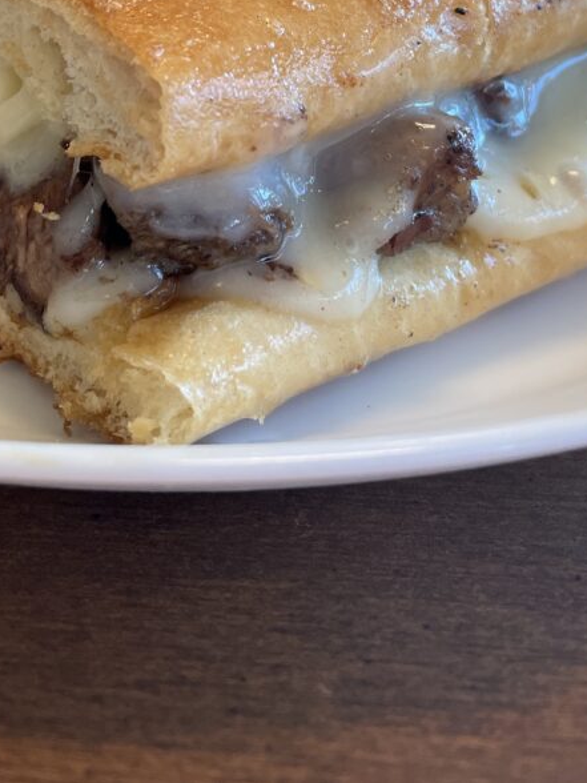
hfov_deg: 26.1
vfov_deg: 30.9
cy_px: -59
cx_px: 258
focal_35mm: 56
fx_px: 1266
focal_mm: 4.2
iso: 80
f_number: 1.6
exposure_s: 1/120
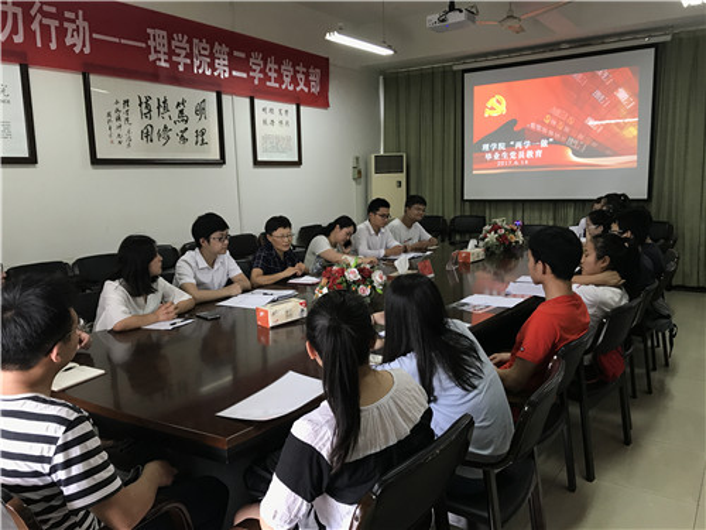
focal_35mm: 28
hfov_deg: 63.4
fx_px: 571
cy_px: 265
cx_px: 353
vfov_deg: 49.7
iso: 32
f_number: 1.8
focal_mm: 3.99
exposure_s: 1/20
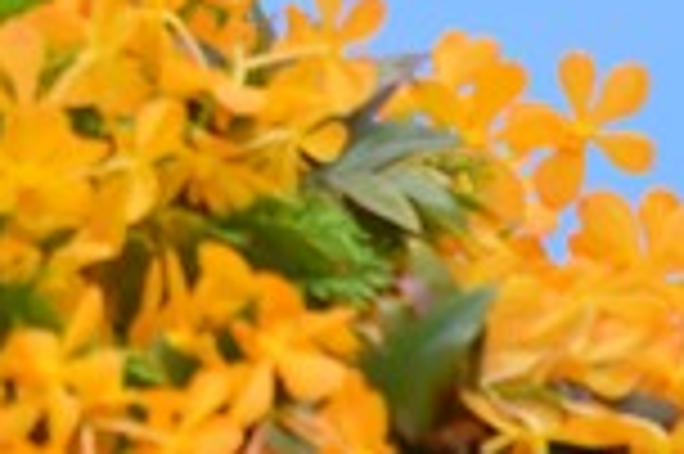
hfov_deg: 4.0
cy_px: -380
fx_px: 9755
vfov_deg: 2.7
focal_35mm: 514
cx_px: -464
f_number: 5
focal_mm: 120
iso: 1250
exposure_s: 1/160
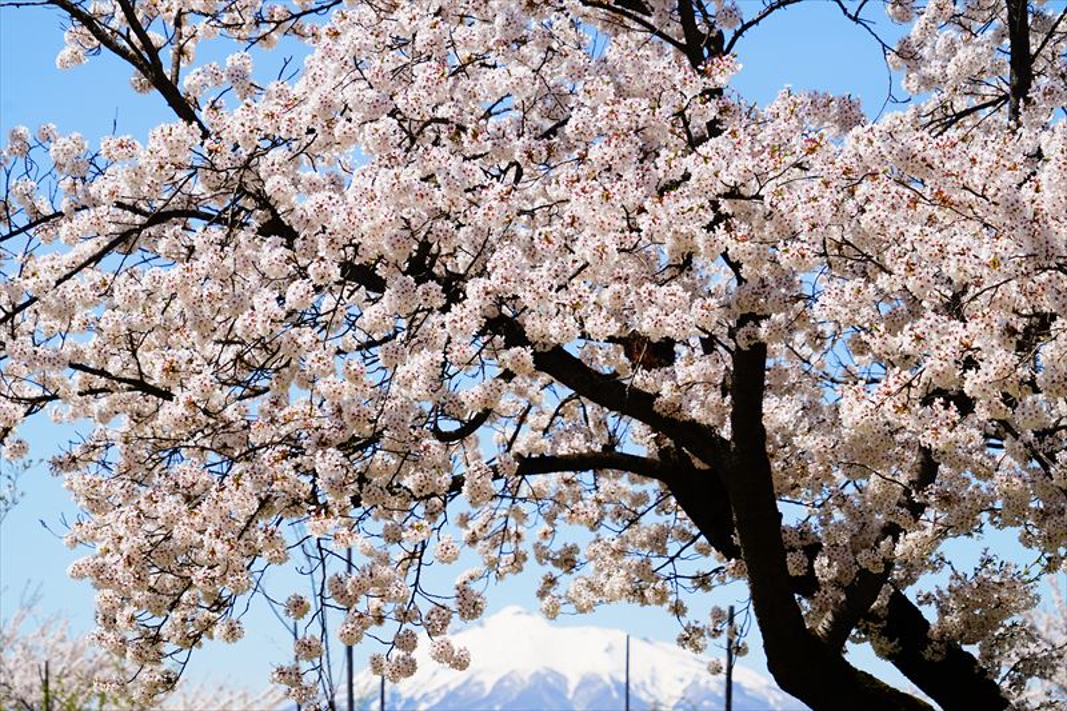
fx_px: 3556
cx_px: 534
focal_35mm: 120
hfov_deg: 17.1
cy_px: 356
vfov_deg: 11.4
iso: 125
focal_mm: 120
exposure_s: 1/350
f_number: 8
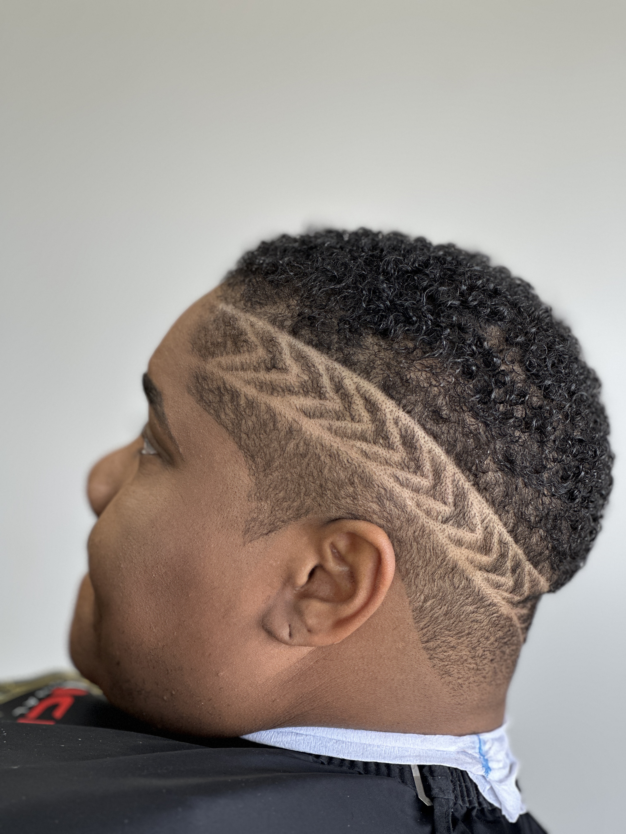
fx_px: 1857
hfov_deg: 19.1
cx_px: 313
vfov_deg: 25.3
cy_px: 417
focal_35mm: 77
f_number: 2.8
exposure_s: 1/120
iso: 160
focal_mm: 9
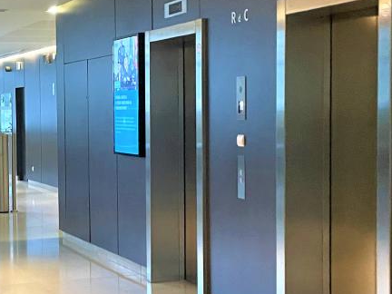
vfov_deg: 19.1
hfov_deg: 24.8
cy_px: 153
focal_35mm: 77
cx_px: 63
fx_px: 872
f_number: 1.6
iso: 200
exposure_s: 1/50
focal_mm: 4.2
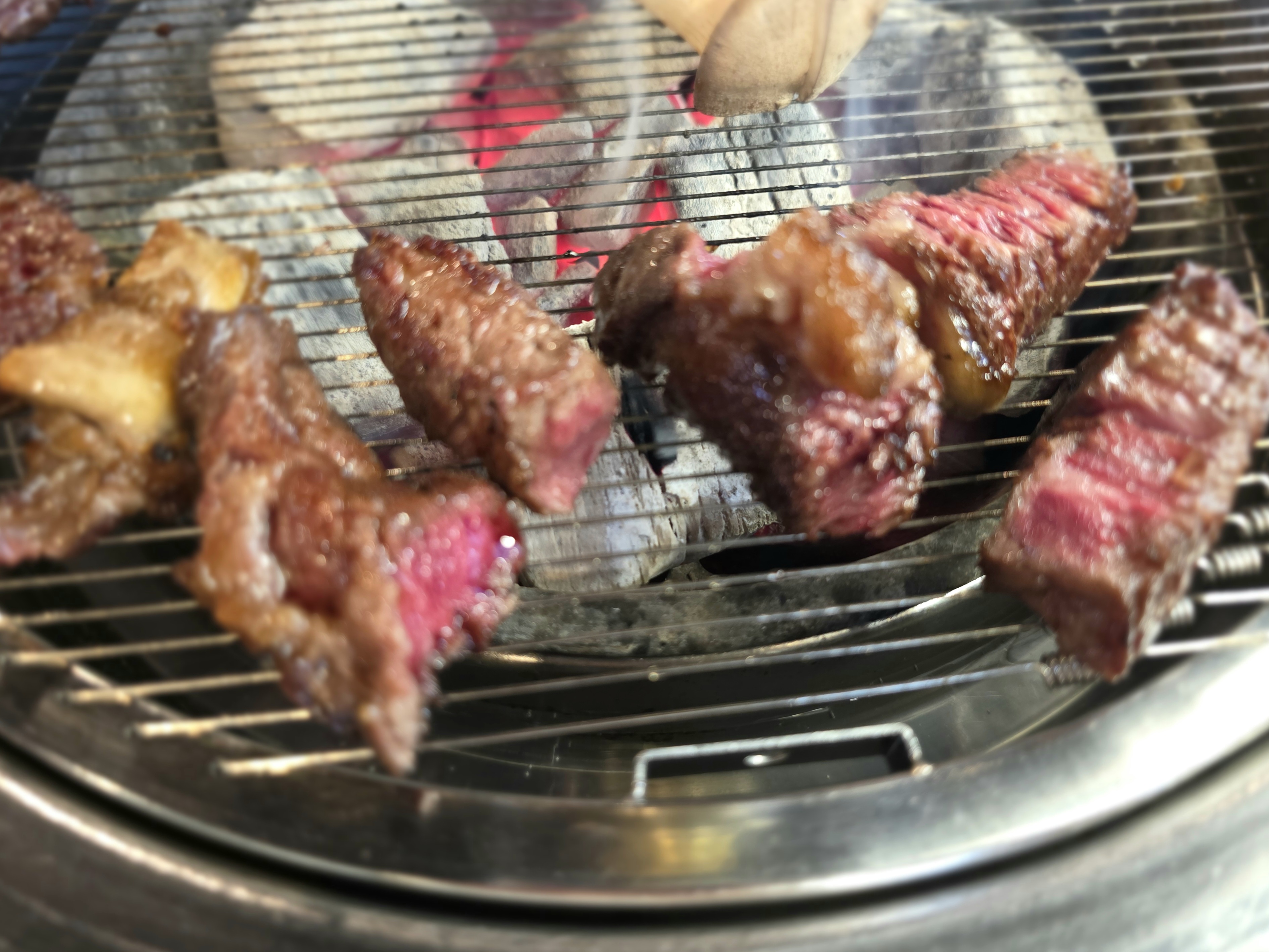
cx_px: 634
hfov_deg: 73.9
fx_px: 843
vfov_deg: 58.9
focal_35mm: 23
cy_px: 476
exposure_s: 1/60.2
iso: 400
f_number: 1.7
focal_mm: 6.3
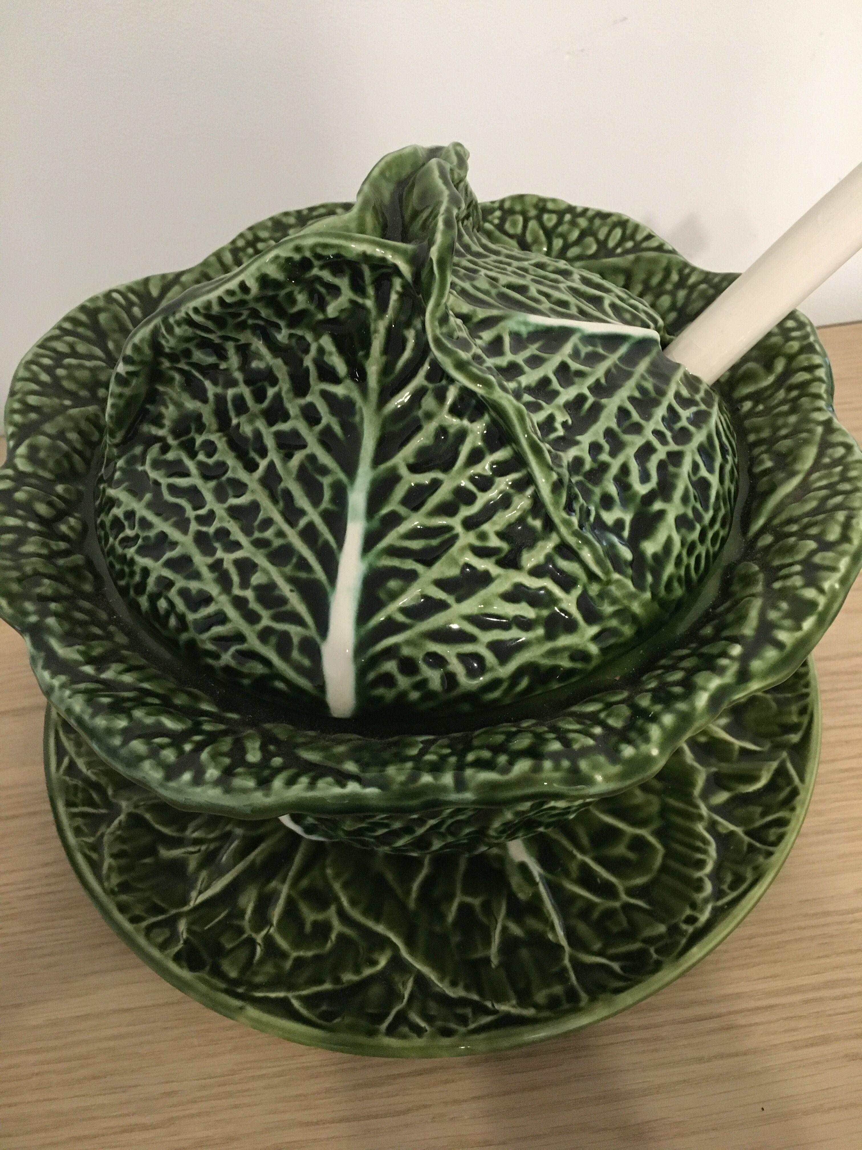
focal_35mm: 29
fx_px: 963
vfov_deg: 61.7
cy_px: 575
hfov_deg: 48.2
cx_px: 431
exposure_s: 1/25
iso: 250
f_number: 2.2
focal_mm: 4.15
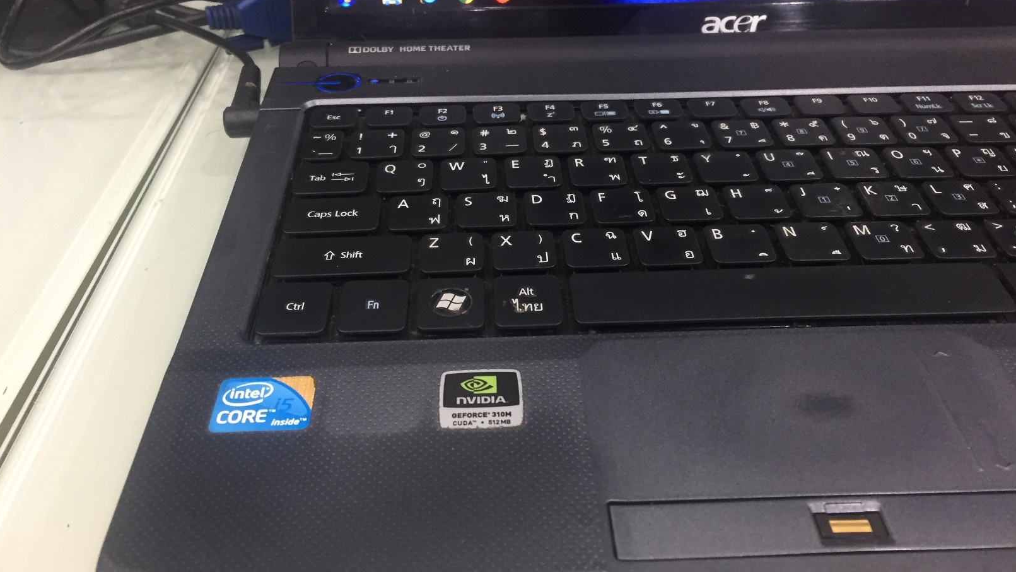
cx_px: 508
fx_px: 862
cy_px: 292
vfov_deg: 36.7
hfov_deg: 61.0
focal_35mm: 32
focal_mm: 4.15
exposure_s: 1/33
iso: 160
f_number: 2.2
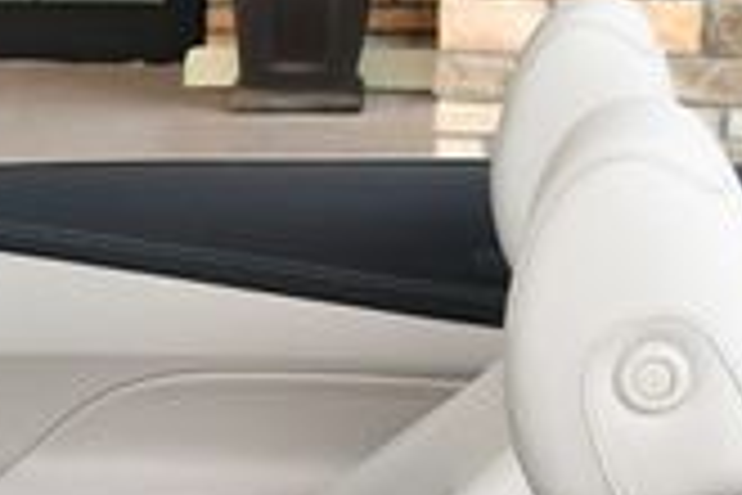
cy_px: 904
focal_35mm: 140
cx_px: -216
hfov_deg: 14.1
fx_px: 2885
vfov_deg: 9.3
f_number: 5.6
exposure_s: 1/250
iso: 400
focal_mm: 18
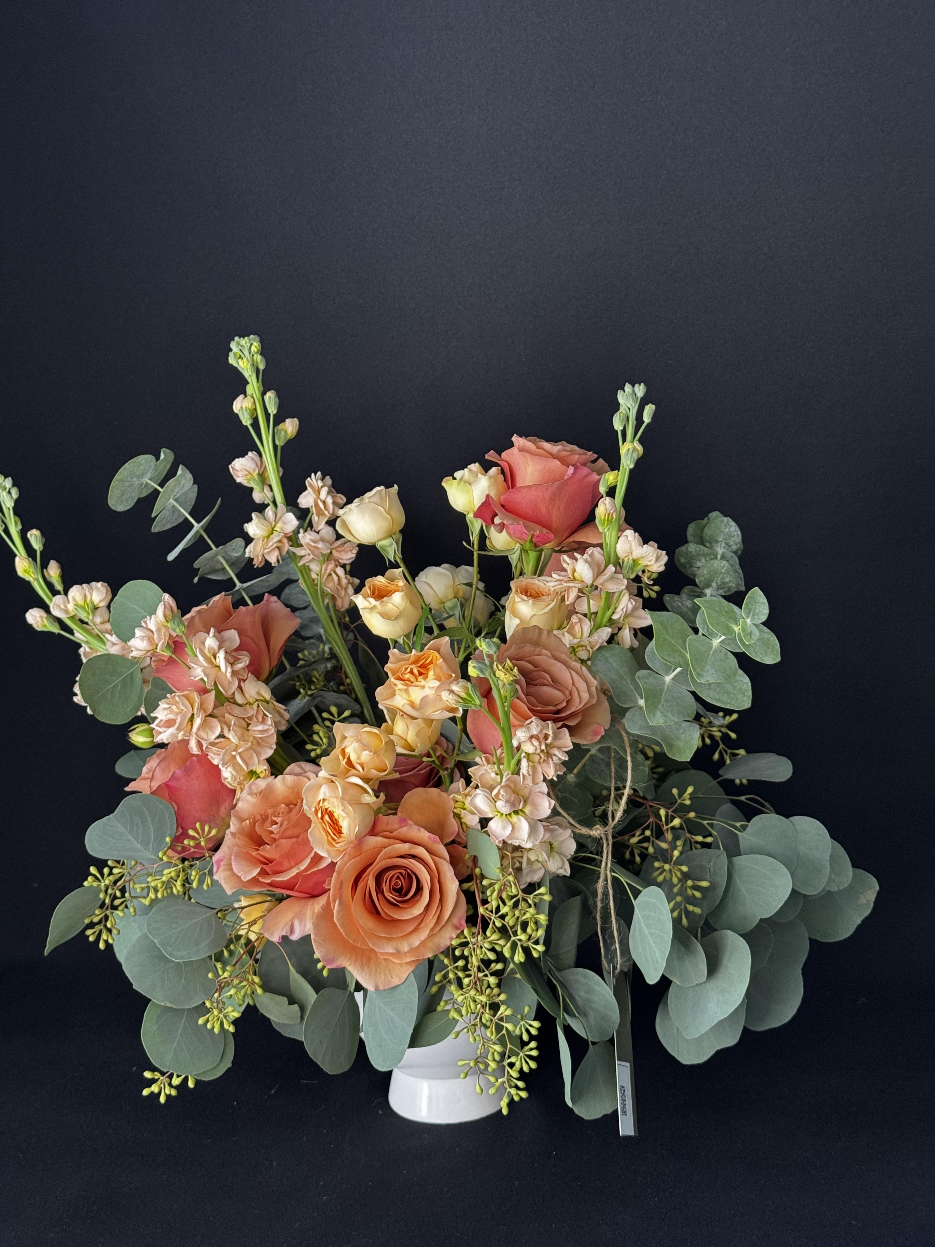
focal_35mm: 48
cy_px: 624
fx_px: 1729
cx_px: 468
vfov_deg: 39.7
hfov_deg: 30.3
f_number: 1.78
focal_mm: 6.76
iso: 160
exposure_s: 1/60
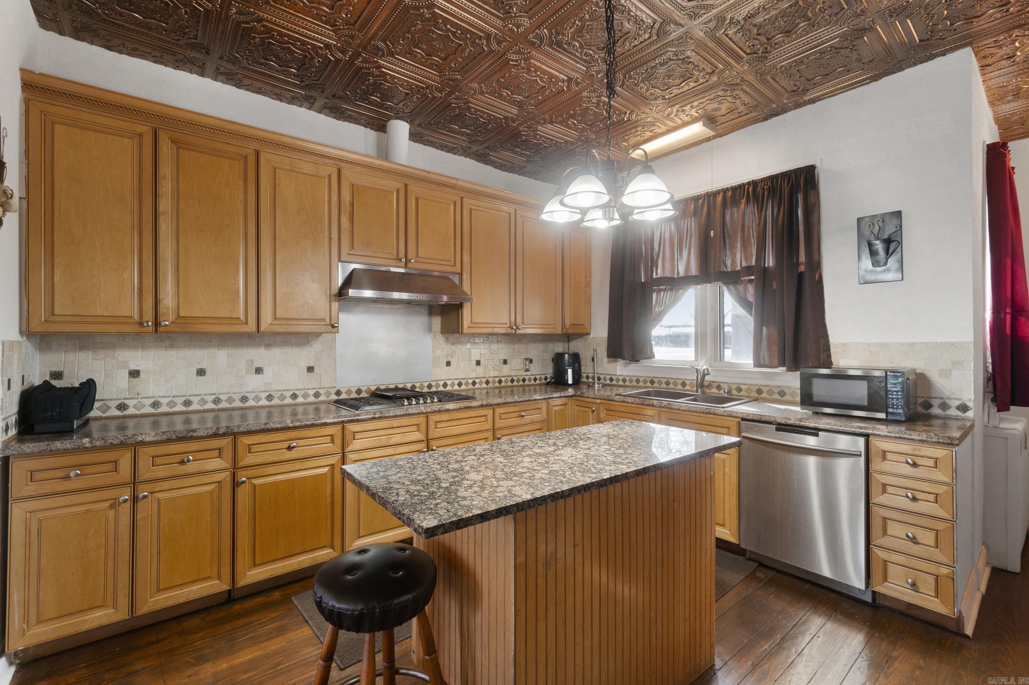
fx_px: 429
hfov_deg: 100.4
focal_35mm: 15
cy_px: 342
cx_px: 514
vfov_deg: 77.3
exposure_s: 1/2
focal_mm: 10
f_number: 8
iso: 400
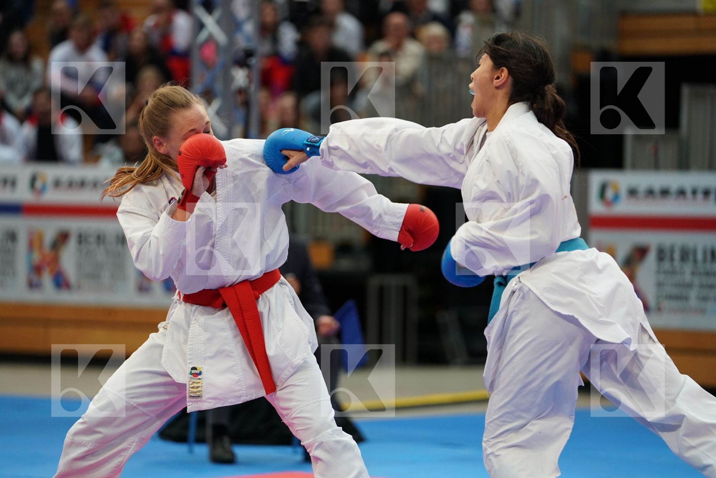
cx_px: 358
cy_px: 239
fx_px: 3401
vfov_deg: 8.0
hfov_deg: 12.0
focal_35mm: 171
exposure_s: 1/1000
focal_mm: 171
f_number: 2.8
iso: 1600
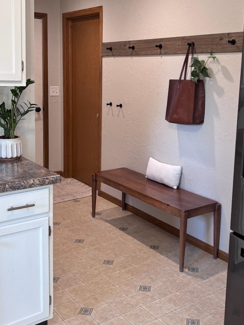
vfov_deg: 44.6
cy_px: 133
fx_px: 395
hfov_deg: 34.3
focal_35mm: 42
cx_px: 144
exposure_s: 1/60
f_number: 1.6
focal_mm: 5.96
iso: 125
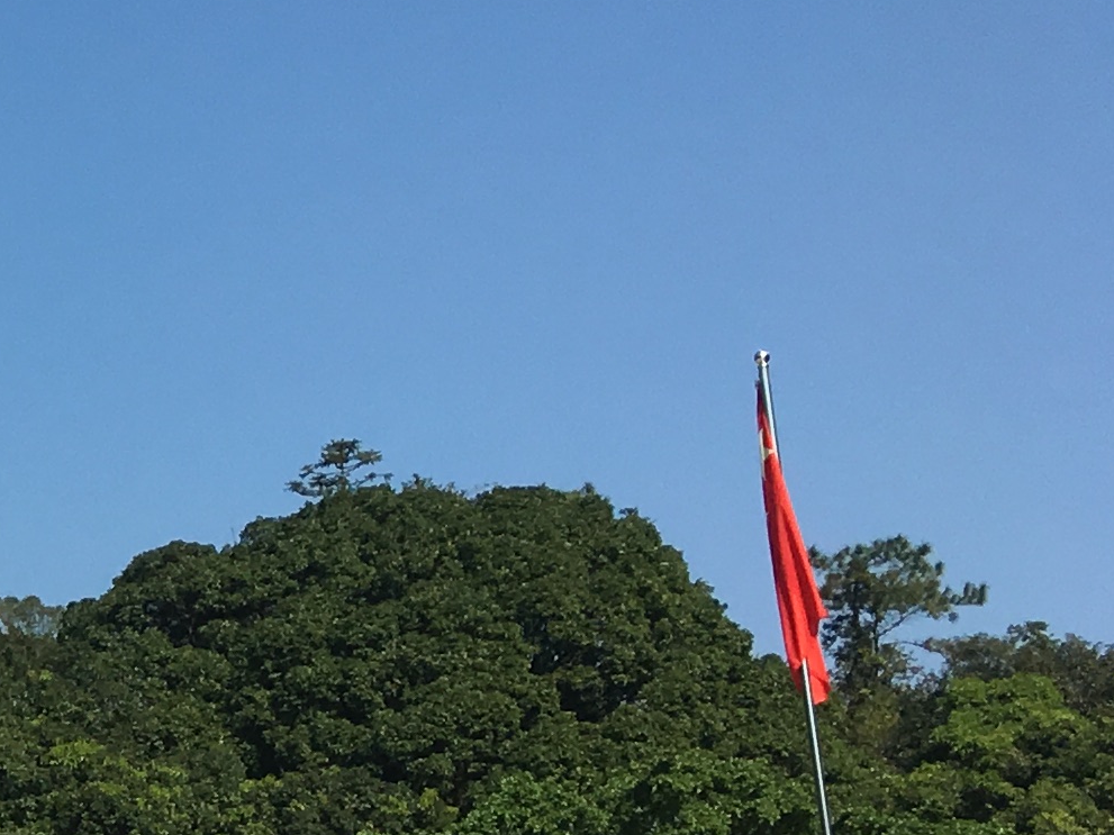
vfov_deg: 12.3
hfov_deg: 14.3
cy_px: 909
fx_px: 3797
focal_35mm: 118
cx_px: -1031
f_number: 2.2
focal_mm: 4.15
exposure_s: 1/1789
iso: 25
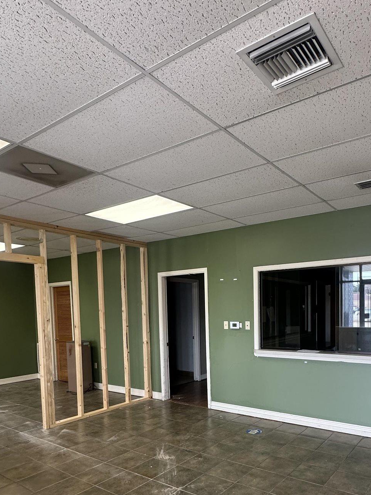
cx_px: 241
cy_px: 331
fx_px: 357
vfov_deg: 67.4
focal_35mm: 25
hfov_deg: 54.0
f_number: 2.2
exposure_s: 1/120
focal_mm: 2.22
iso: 160
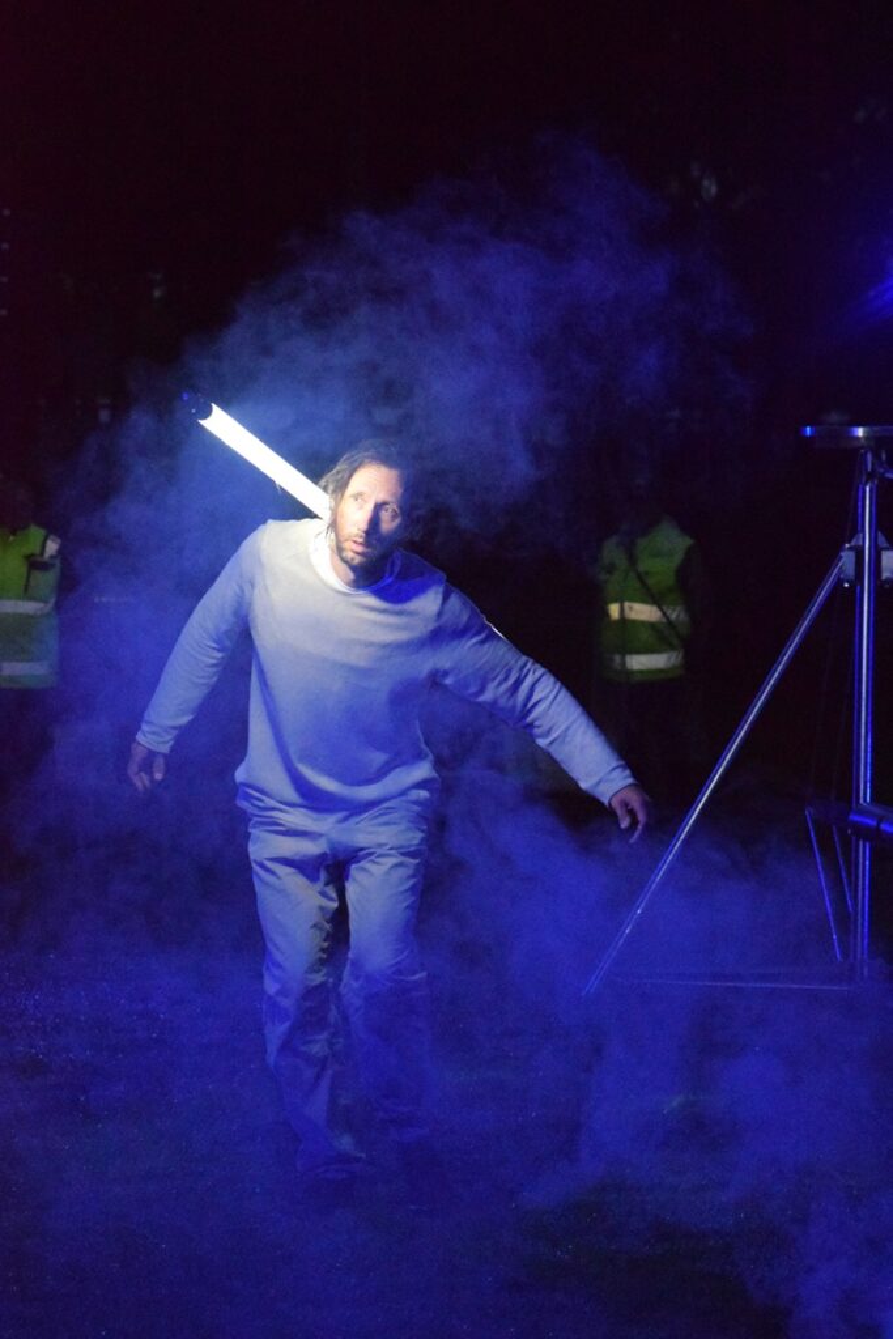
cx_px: 446
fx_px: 4742
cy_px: 670
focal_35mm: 128
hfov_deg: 10.8
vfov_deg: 16.1
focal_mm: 85
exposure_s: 1/100
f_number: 5.6
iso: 12800
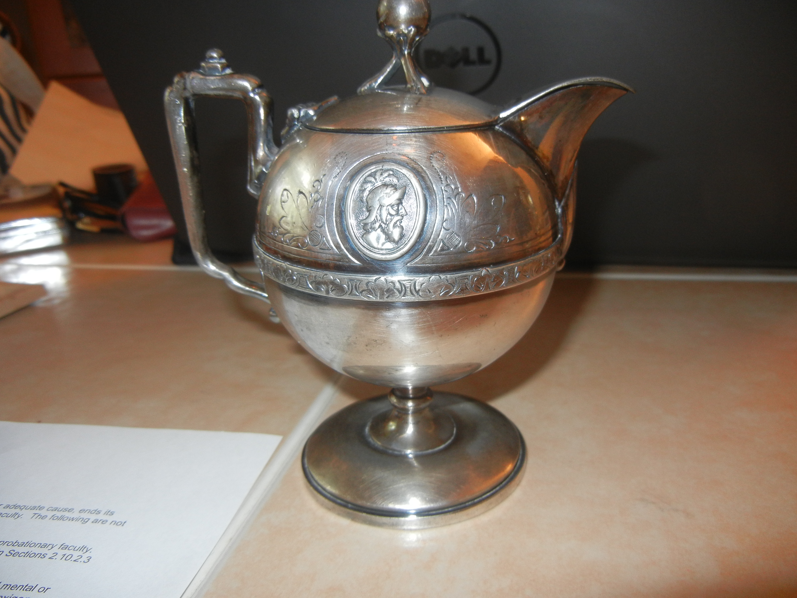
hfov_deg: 60.0
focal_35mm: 30
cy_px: 299
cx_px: 398
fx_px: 691
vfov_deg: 46.8
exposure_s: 1/30
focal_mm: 5.4
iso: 200
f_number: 3.5
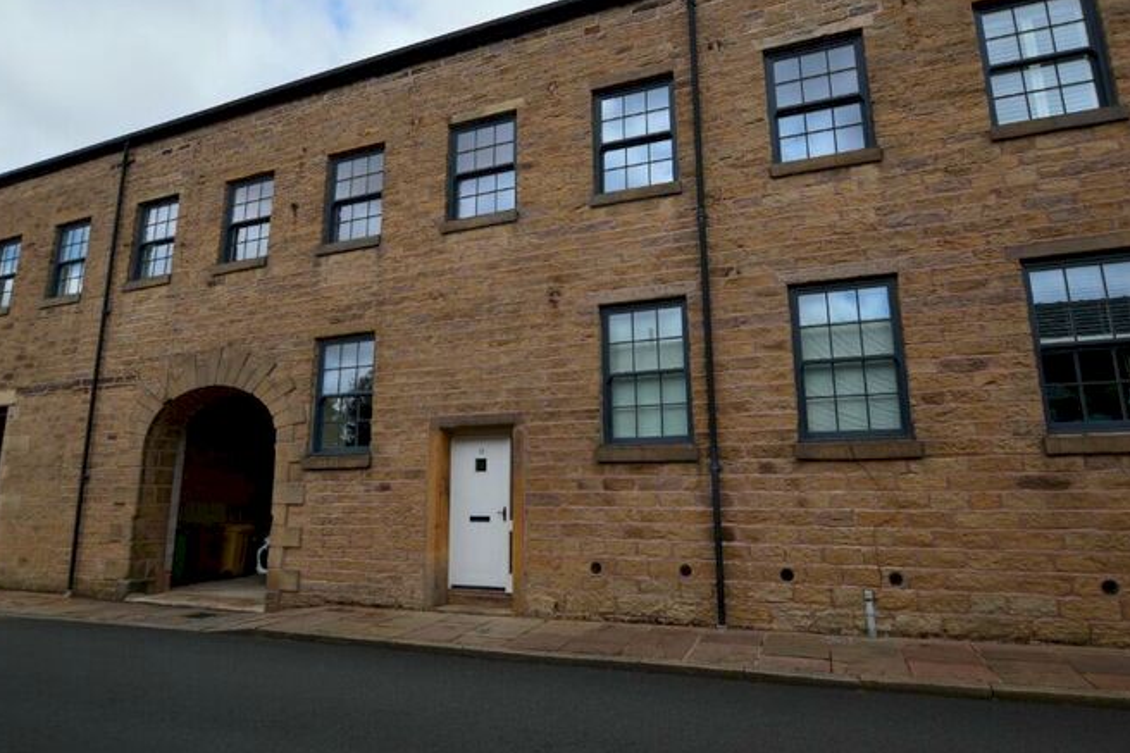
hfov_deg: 96.7
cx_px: 555
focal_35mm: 16
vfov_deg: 73.7
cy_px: 357
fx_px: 502
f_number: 8
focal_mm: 10
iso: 100
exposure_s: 1/200
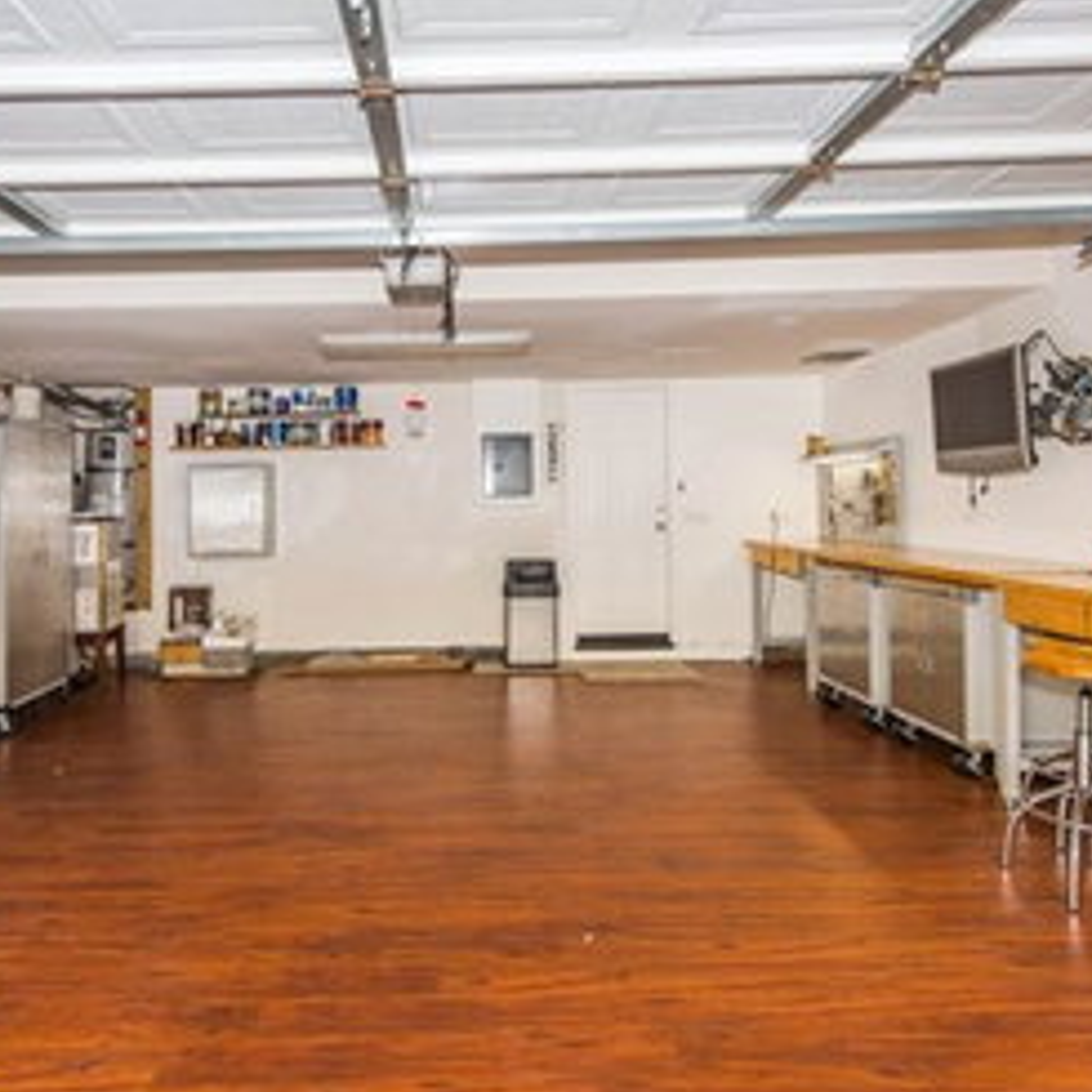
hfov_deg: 62.4
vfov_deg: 62.8
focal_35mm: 25
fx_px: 892
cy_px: 490
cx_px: 437
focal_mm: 15
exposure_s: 1/40
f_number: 5.6
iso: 100
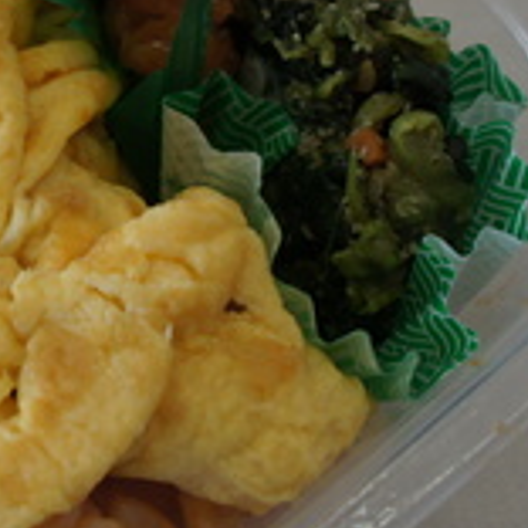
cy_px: 139
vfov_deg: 18.4
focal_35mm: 94
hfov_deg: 16.7
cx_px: -281
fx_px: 1622
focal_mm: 18
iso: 400
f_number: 6.3
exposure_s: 1/200
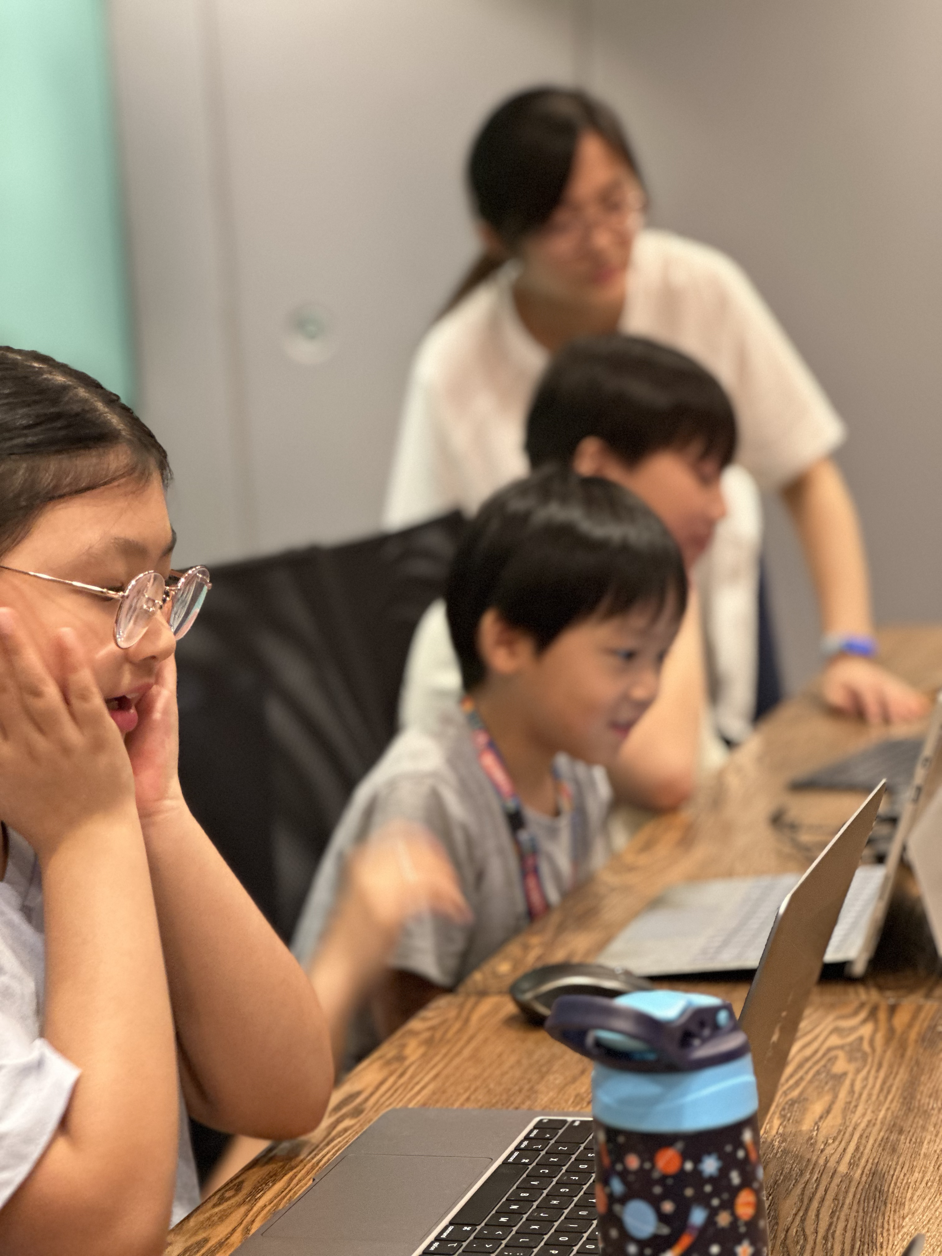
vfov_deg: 25.3
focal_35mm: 77
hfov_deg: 19.1
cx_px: 471
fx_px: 2794
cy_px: 628
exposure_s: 1/20
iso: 320
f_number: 2.8
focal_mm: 9
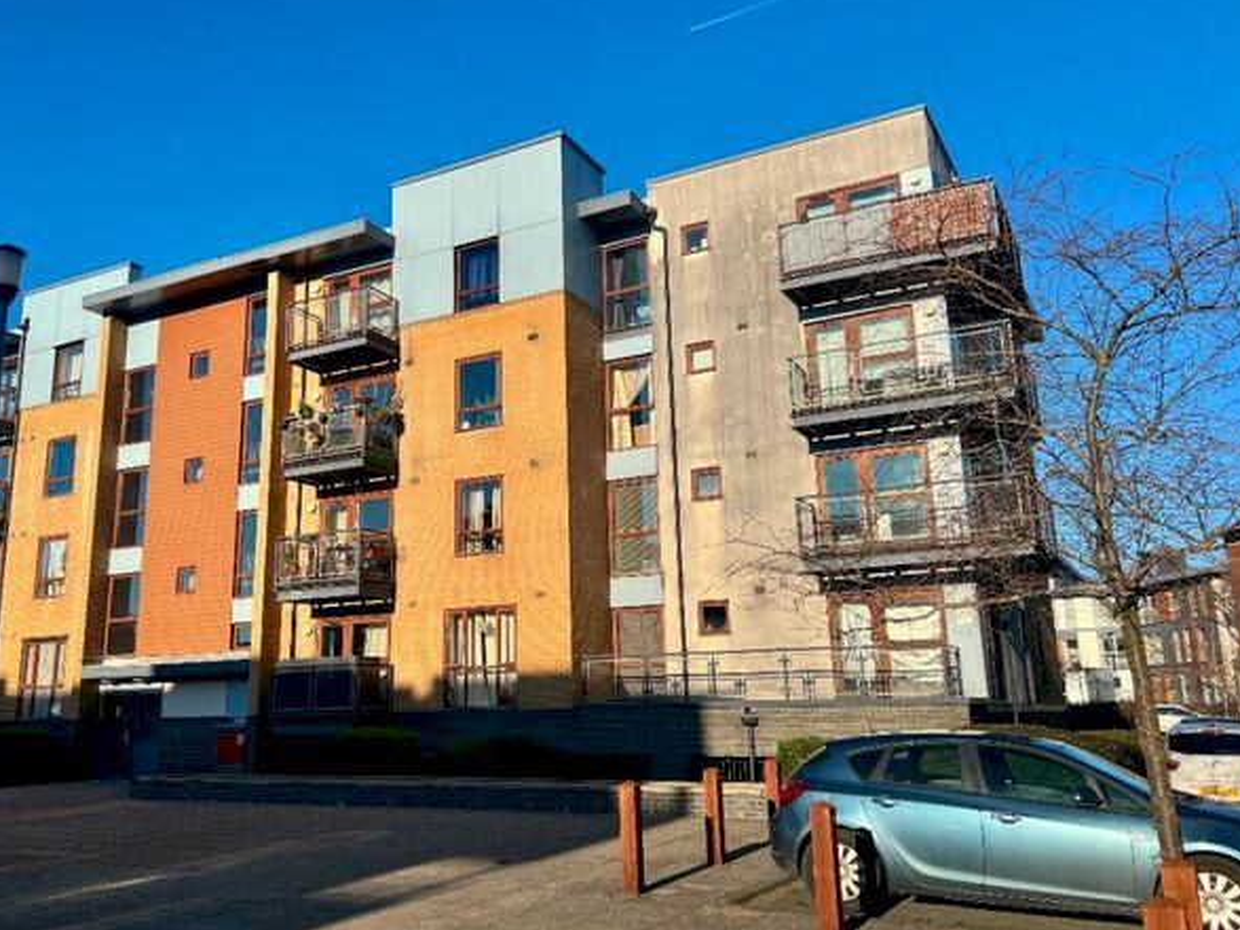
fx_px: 1110
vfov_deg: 45.4
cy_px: 439
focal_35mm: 31
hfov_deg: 58.2
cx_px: 551
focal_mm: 5.7
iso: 50
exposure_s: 1/4630
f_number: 1.5
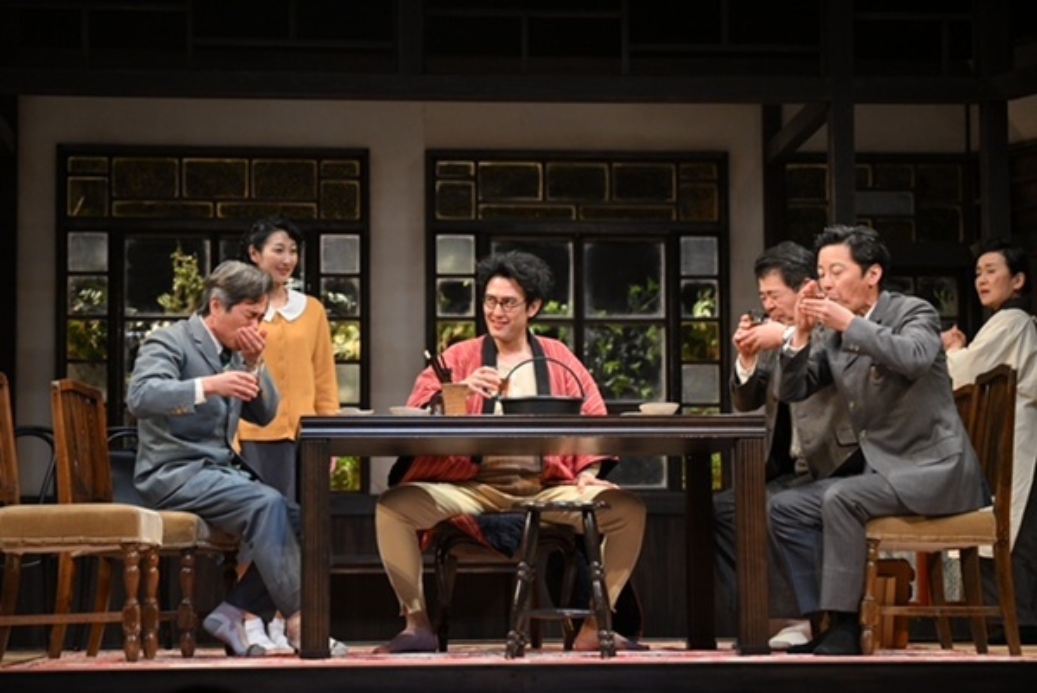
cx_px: 518
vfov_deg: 14.9
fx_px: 2652
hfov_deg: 22.1
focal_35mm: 92
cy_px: 346
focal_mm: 92
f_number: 2.8
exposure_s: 1/400
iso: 2500
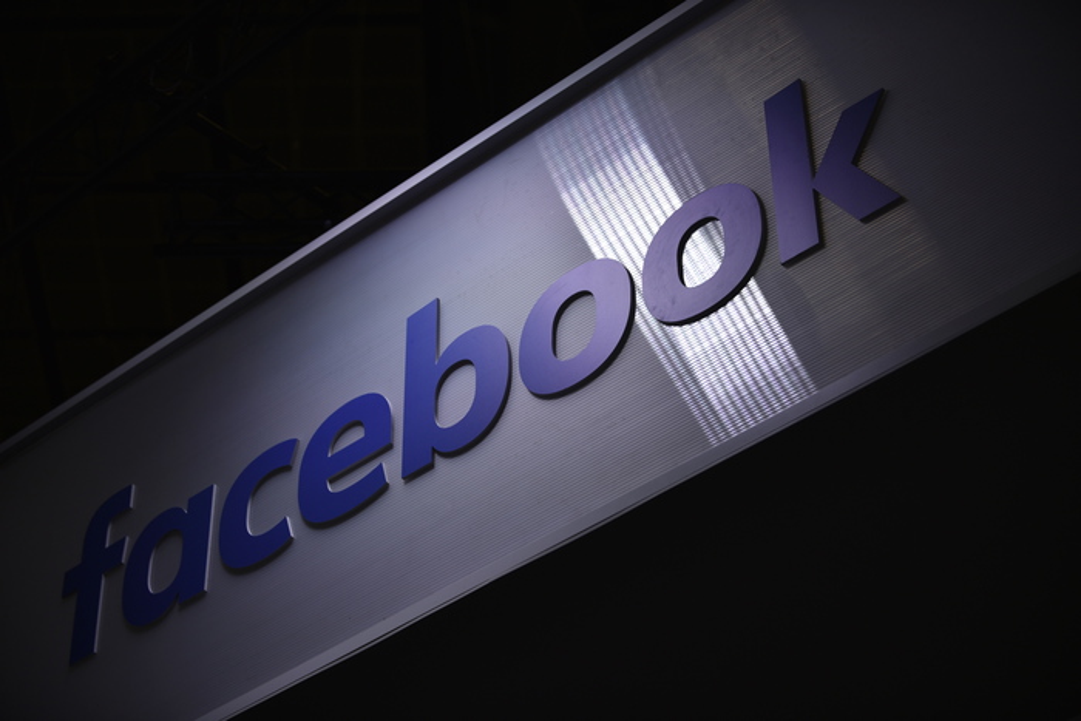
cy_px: 360
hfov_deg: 25.4
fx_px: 2403
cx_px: 540
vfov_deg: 17.1
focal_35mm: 80
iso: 100
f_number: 2.8
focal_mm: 80
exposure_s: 1/1250
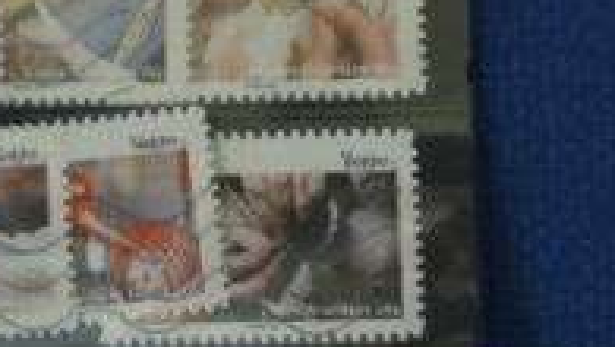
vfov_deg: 8.4
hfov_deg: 14.6
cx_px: 9
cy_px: 50
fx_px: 2366
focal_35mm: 145
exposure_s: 1/8
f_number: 3.7
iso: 400
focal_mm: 9.6
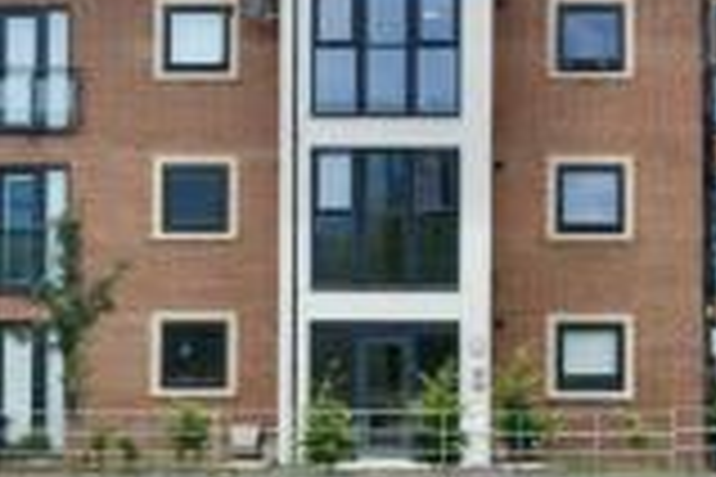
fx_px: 1790
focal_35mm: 90
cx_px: 414
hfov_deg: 22.6
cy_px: 299
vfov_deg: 15.2
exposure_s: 1/800
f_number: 3.5
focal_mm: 20
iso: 100
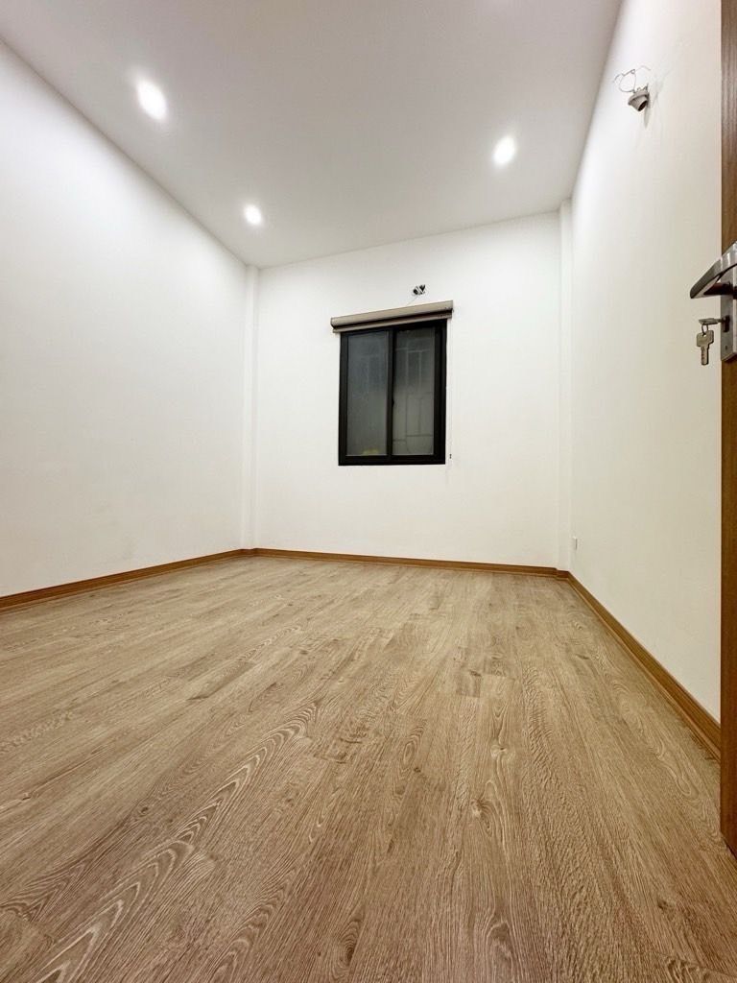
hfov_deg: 85.7
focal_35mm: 14
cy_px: 492
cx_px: 368
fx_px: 397
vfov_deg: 102.1
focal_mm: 2.22
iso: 160
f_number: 2.2
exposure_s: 1/100
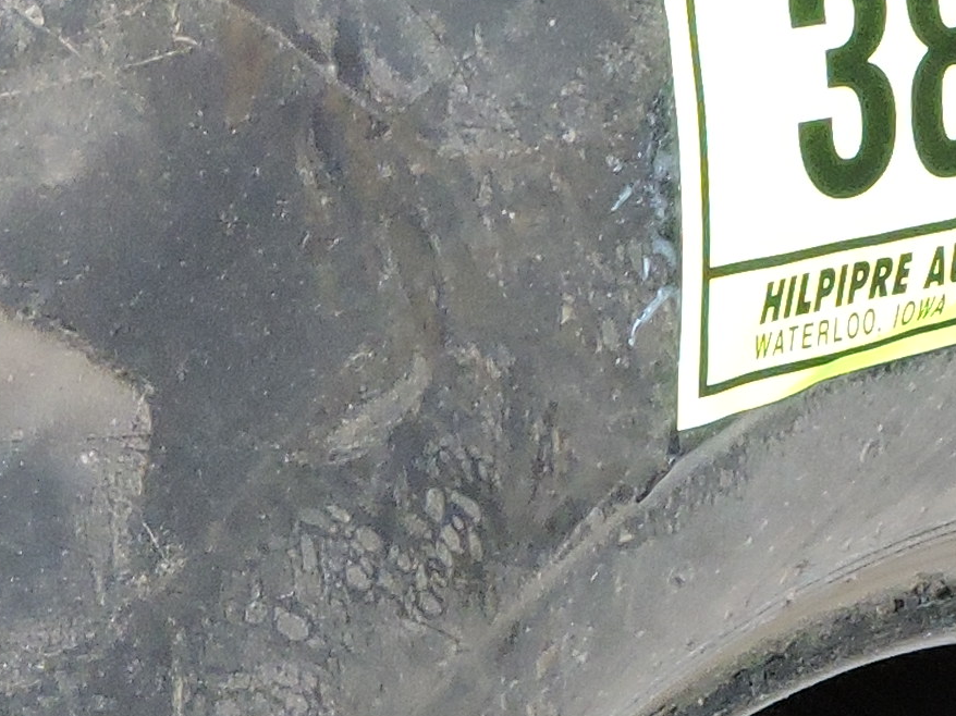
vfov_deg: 11.6
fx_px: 3479
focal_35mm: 126
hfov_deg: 15.4
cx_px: 62
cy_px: 802
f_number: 3.3
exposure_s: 1/30
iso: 400
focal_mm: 4.3
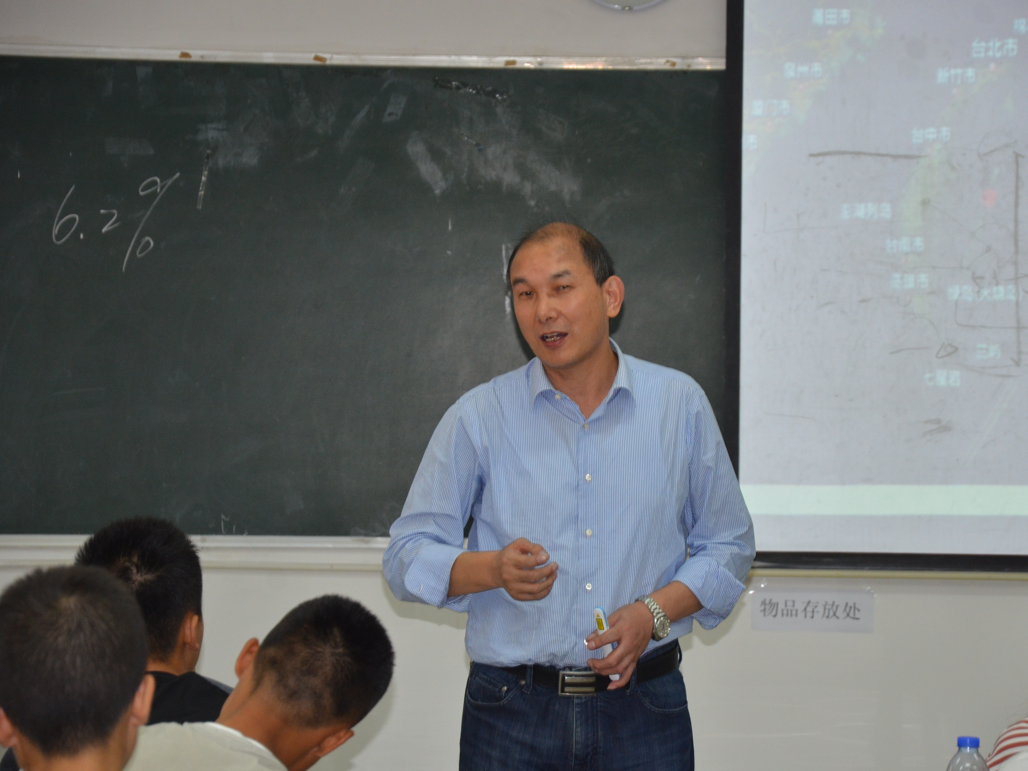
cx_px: 559
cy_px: 385
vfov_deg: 8.7
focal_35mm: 172
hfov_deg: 11.5
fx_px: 5094
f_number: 5.6
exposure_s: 1/60
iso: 800
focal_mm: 105
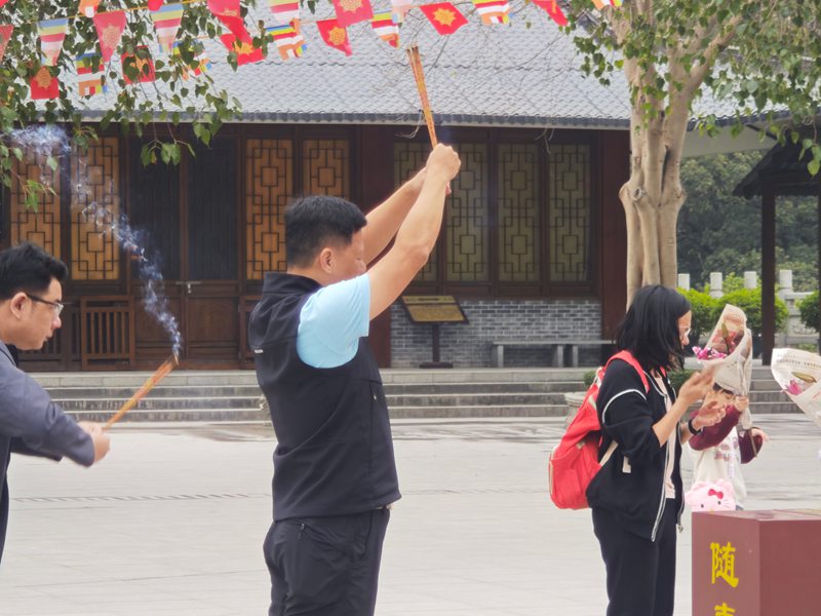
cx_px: 410
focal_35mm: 155
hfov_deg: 12.7
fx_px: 3676
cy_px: 308
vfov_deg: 9.6
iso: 50
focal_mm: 9
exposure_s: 1/100
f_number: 2
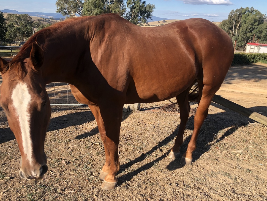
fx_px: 247
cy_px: 88
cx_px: 123
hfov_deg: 56.7
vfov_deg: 44.1
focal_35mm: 32
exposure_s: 1/923
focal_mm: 4
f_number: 1.8
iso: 20
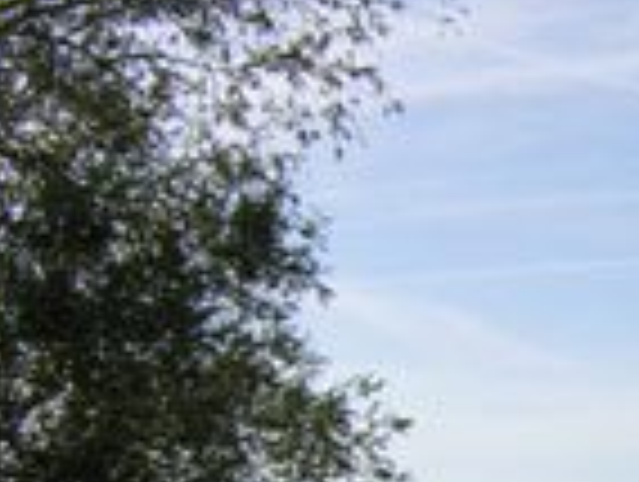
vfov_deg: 12.8
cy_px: 545
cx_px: 882
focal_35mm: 114
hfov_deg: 16.1
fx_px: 2108
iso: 100
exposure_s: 1/257
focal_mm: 4.7
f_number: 5.2
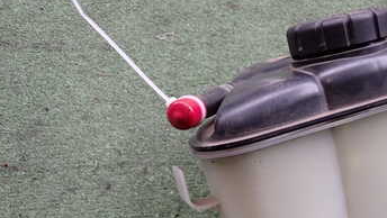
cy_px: 212
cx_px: 328
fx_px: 585
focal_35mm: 57
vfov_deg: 20.5
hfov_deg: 35.0
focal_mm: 5.4
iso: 200
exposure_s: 1/125
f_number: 2.3
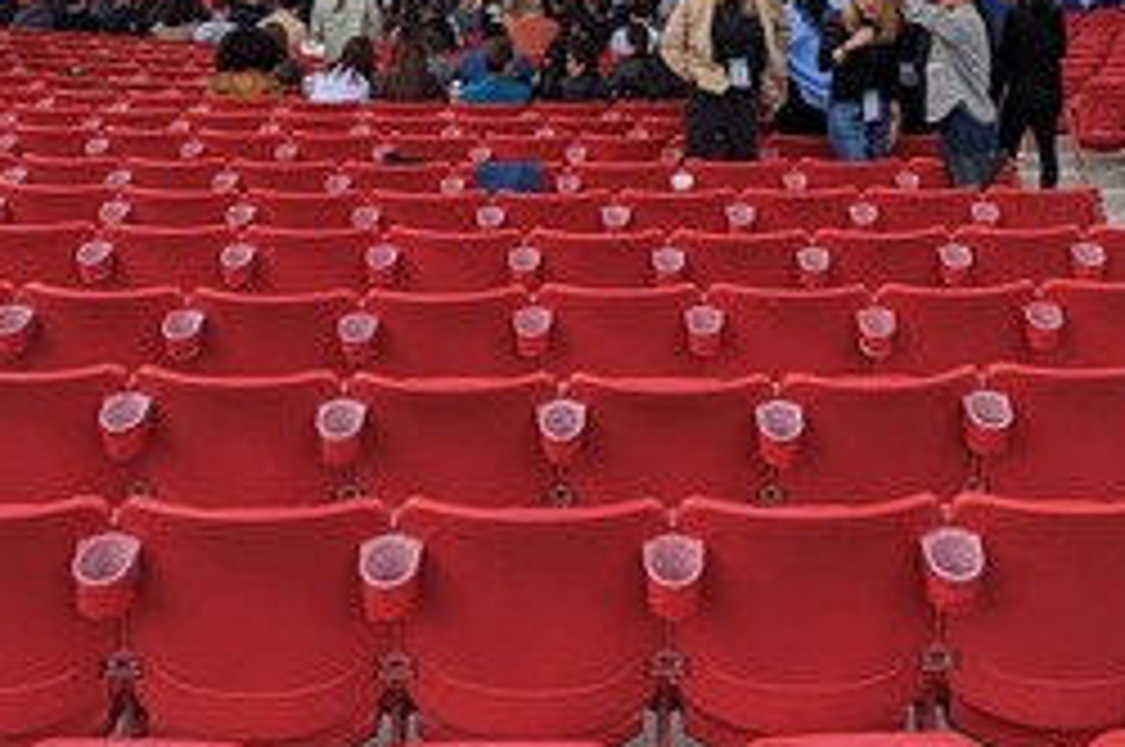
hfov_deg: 38.2
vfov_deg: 21.7
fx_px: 1623
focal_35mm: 52
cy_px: -371
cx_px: 630
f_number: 2.2
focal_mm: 2.22
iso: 42
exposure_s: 1/1083
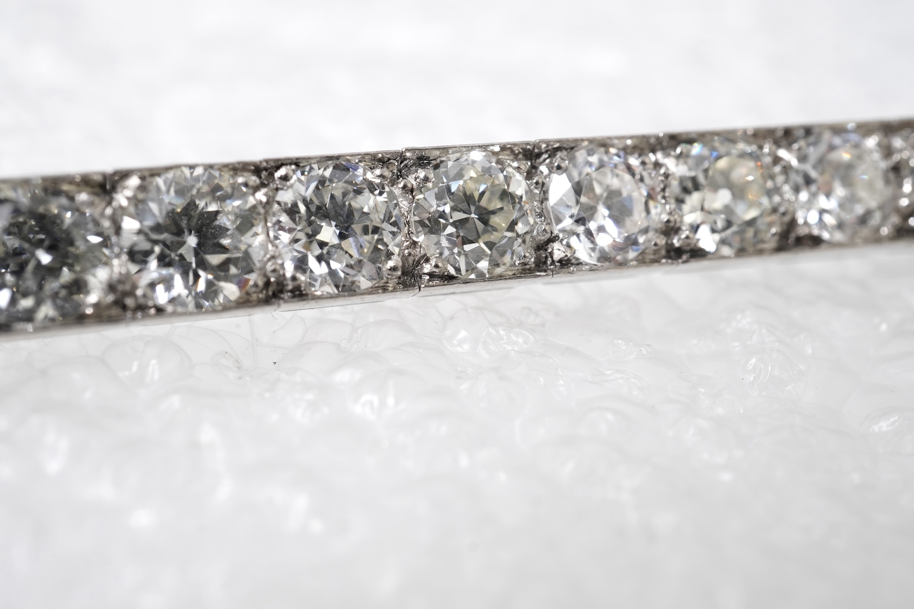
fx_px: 1142
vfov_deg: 29.9
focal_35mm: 45
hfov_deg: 43.6
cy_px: 304
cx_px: 457
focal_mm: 30
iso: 400
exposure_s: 1/125
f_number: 18
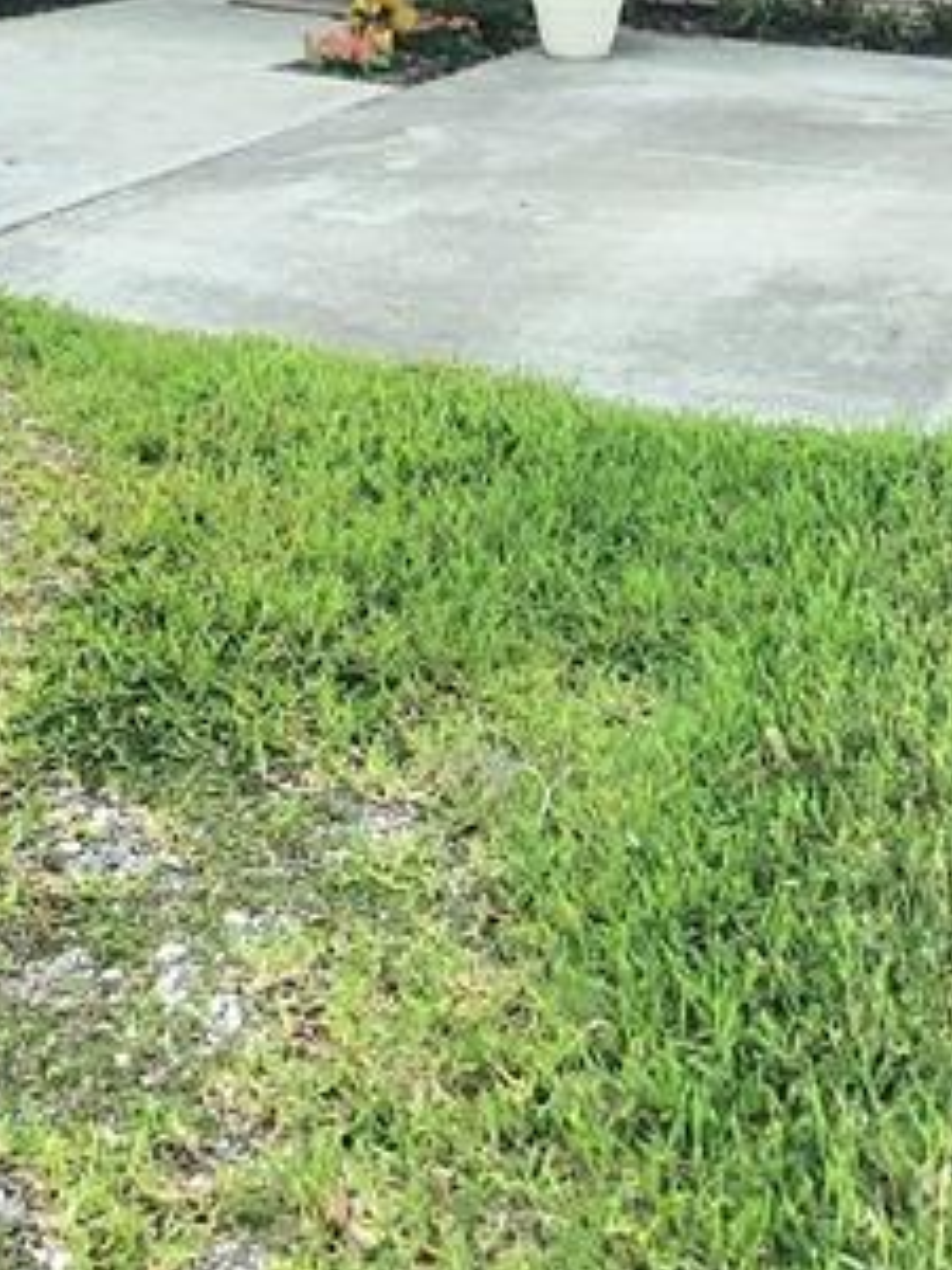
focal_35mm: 52
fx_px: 1907
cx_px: 360
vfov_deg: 28.4
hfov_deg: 27.9
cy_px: -483
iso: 50
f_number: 2.2
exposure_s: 1/2000
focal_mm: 2.2
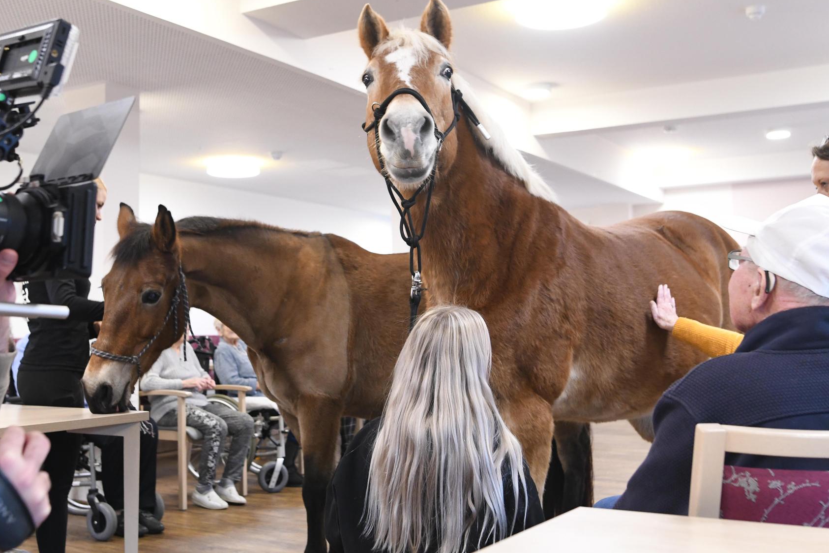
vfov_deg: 32.6
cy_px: 271
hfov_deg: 47.3
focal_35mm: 41
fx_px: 944
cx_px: 358
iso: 2500
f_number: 3.5
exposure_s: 1/100
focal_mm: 24
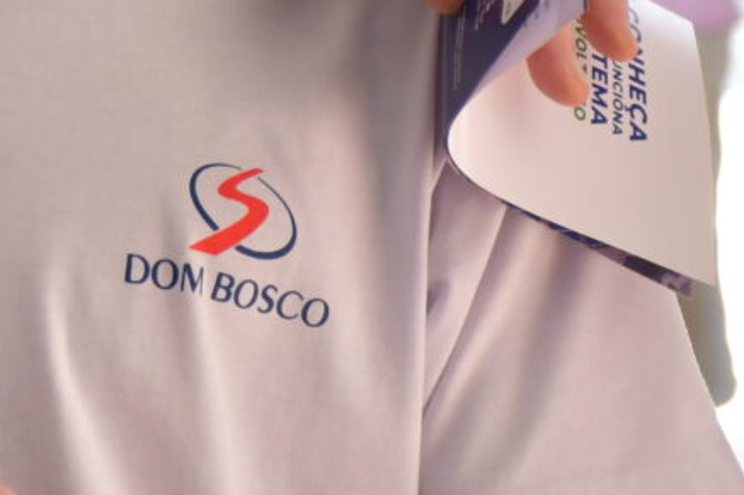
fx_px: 7086
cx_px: -611
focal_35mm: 343
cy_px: -242
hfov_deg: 5.9
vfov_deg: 4.0
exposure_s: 1/160
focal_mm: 52
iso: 800
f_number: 4.8
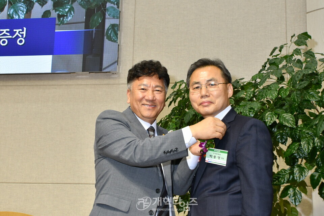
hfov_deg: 31.4
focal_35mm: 64
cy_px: 108
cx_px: 162
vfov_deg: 21.2
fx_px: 576
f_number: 5.6
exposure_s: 1/80
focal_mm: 32
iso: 320
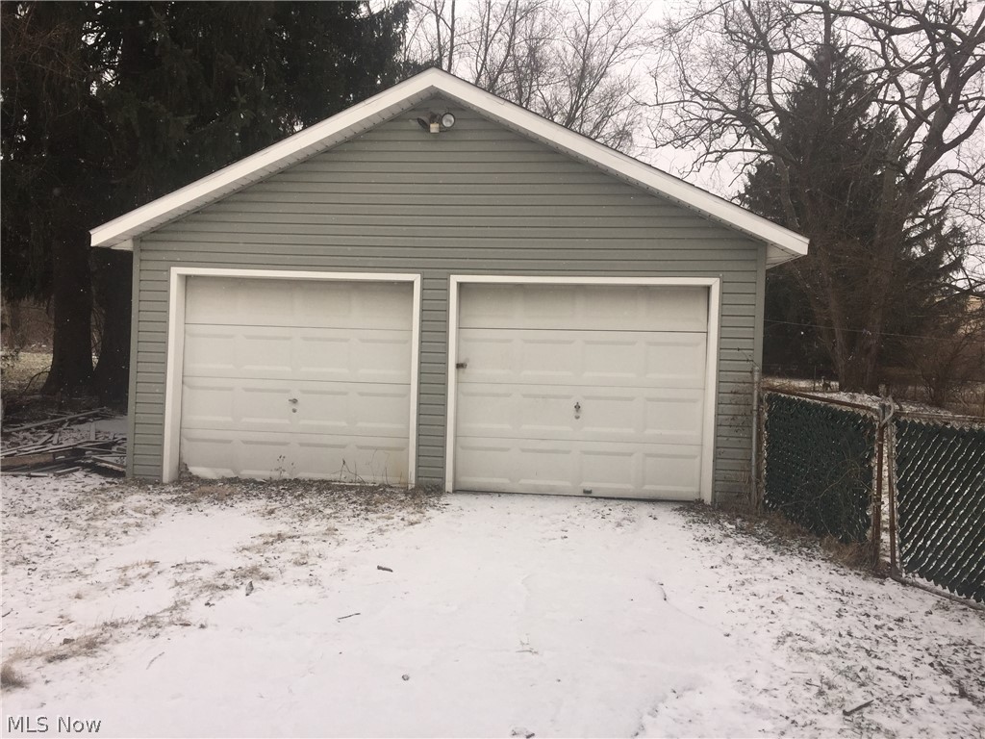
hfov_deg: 61.7
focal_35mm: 29
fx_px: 825
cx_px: 492
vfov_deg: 48.2
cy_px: 370
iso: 32
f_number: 2.2
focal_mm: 4.15
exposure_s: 1/1319
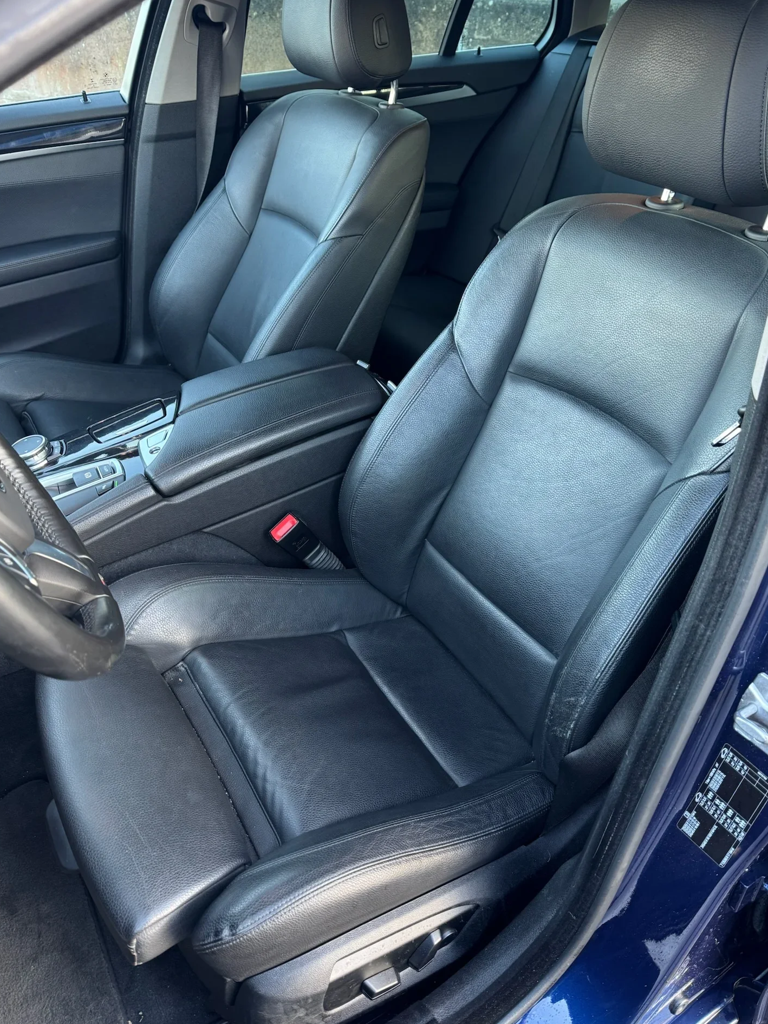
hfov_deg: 53.1
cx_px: 391
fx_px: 769
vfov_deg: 67.3
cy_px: 494
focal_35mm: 26
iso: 200
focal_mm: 6.76
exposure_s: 1/70
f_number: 1.78
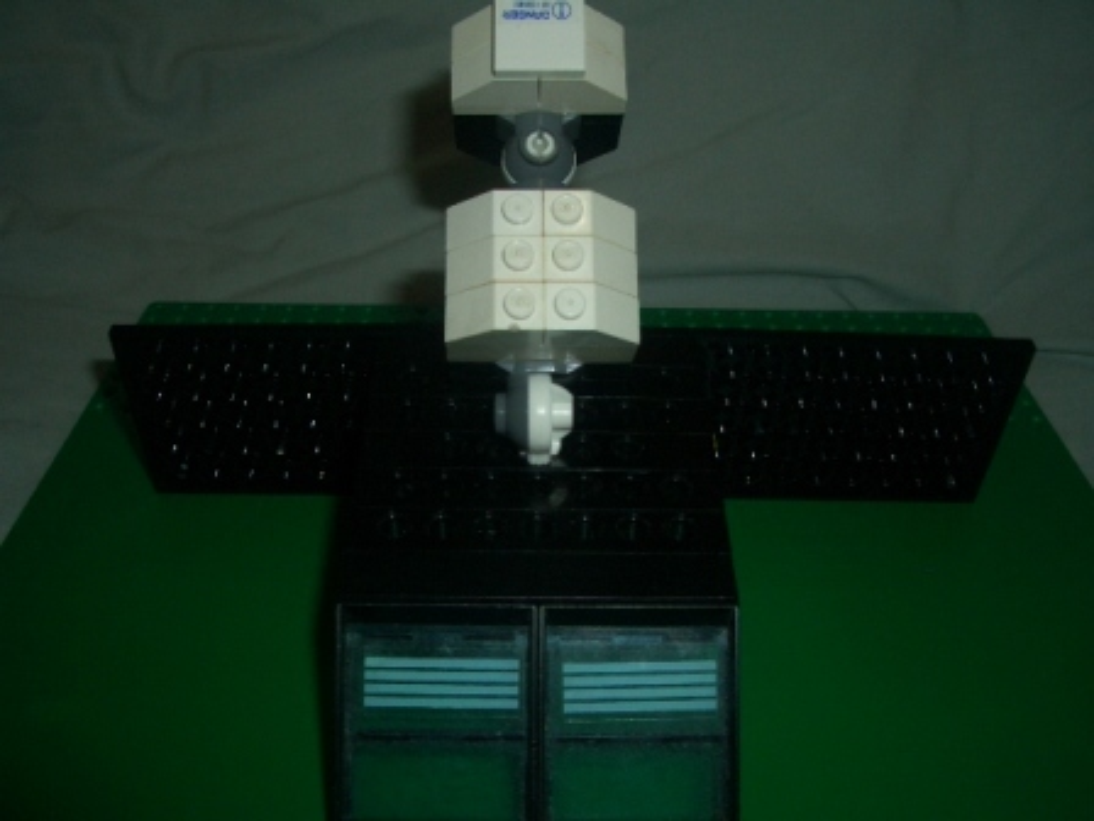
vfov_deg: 40.7
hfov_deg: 52.6
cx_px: 547
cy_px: 410
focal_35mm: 35
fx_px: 1106
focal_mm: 5.8
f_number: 4.3
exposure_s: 1/60
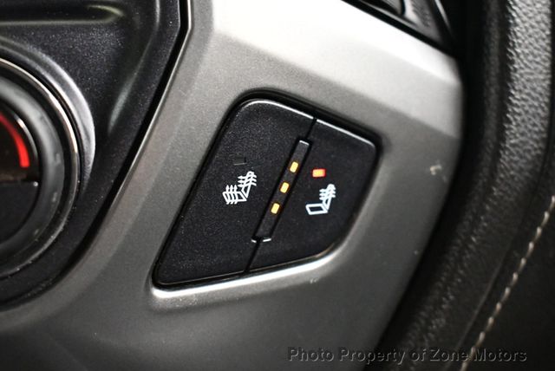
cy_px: 186
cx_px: 278
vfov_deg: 18.0
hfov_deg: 26.6
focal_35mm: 76
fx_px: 1173
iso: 7200
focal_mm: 38
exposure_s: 1/60
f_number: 4.8
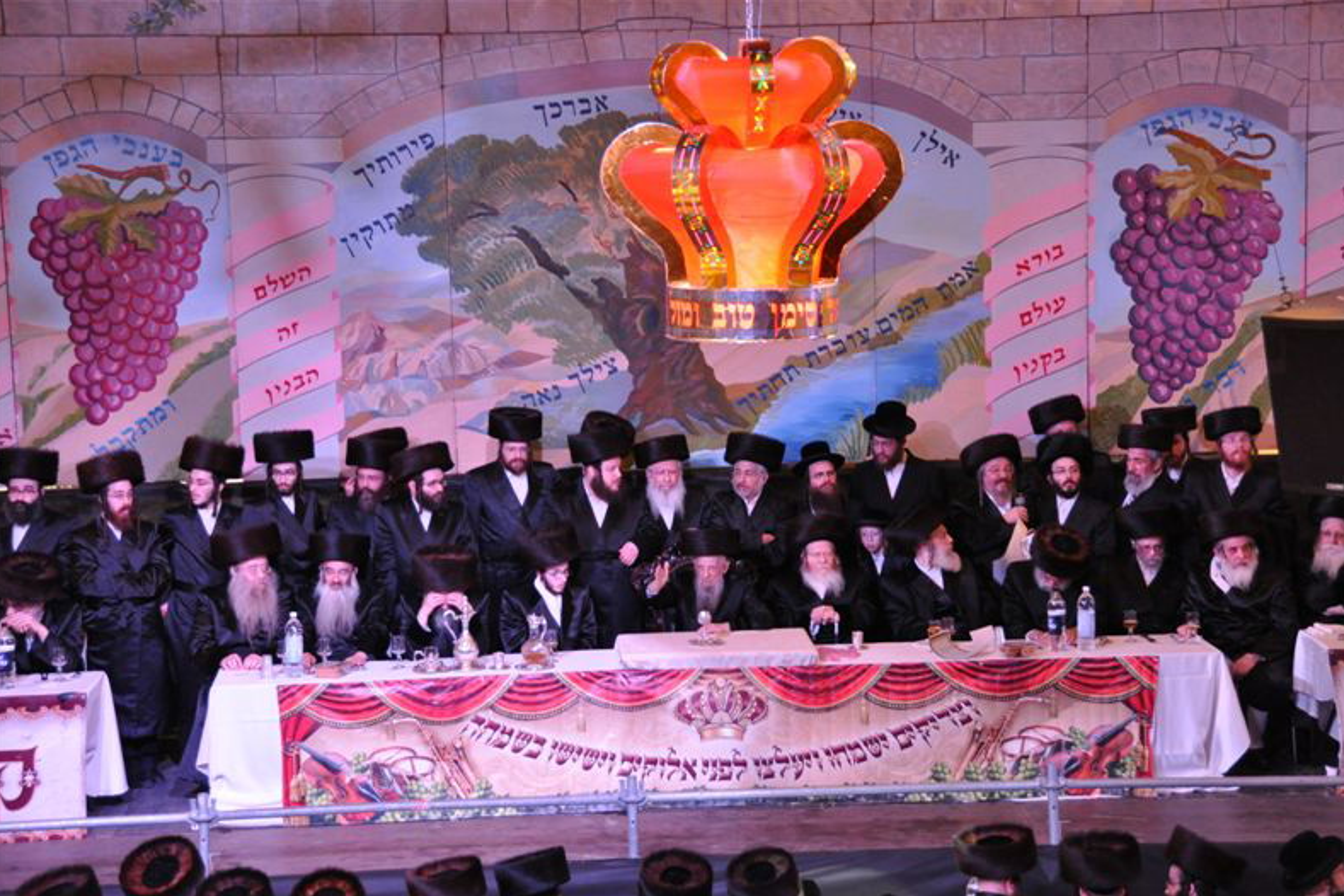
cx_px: 673
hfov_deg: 24.3
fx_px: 3117
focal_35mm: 84
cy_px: 451
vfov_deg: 16.4
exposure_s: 1/40
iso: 1600
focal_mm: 55
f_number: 5
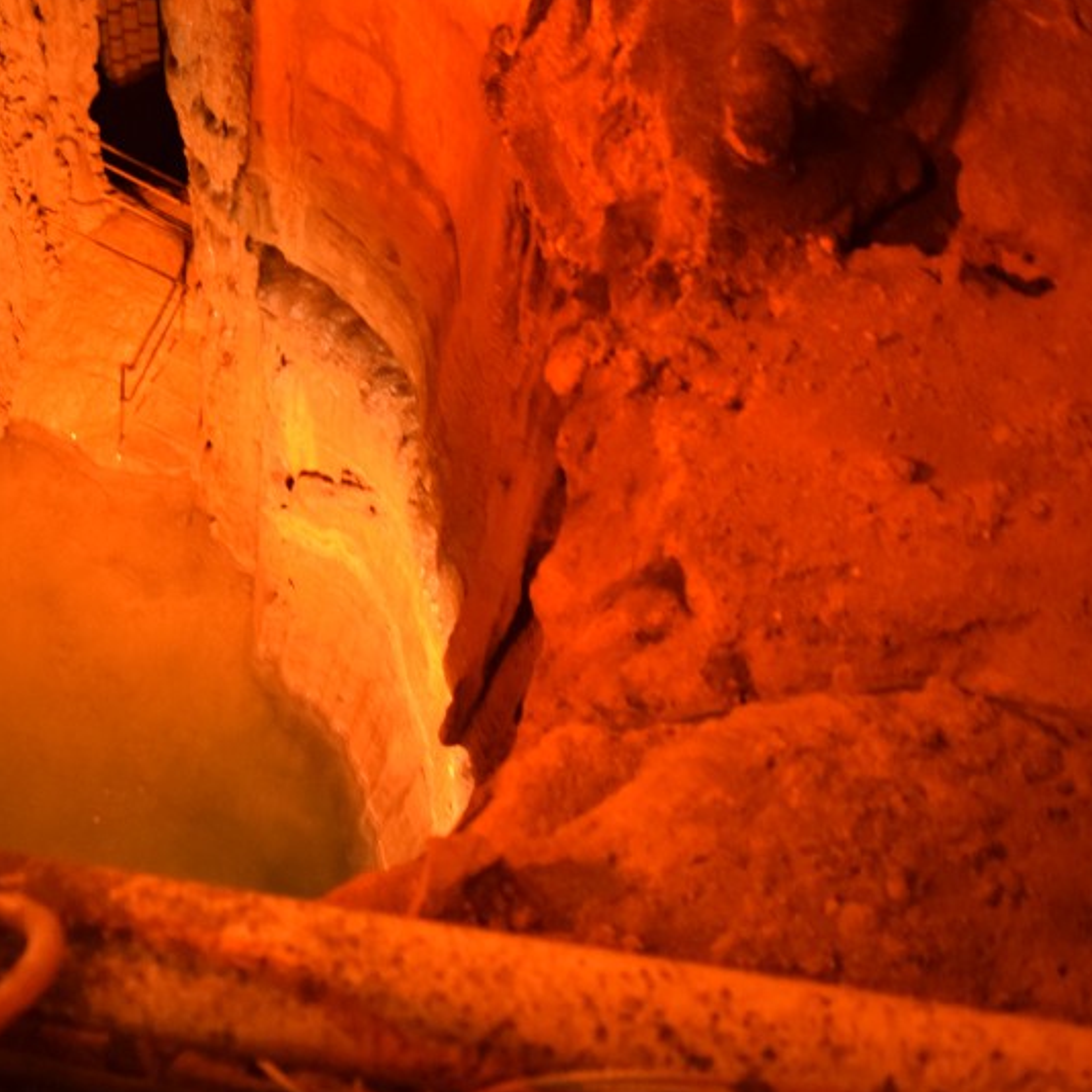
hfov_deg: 35.8
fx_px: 1570
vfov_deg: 38.3
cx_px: 92
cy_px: 556
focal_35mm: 44
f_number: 3.5
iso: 3200
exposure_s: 1/3
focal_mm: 18
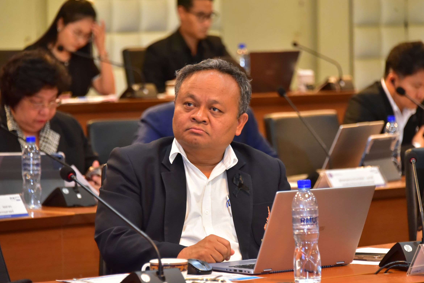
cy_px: 140
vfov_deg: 6.8
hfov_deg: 10.1
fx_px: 2392
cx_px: 215
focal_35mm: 203
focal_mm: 190
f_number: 5.6
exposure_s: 1/100
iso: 6400
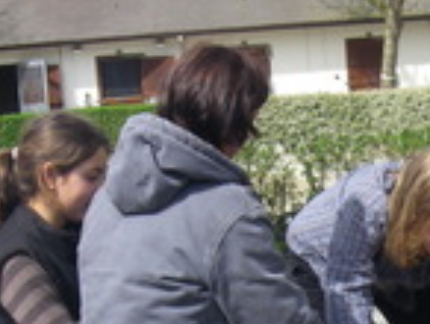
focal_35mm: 117
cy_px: 303
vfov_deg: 12.6
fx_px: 1456
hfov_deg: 16.5
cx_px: 403
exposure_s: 1/100
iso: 64
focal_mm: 6.3
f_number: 6.6
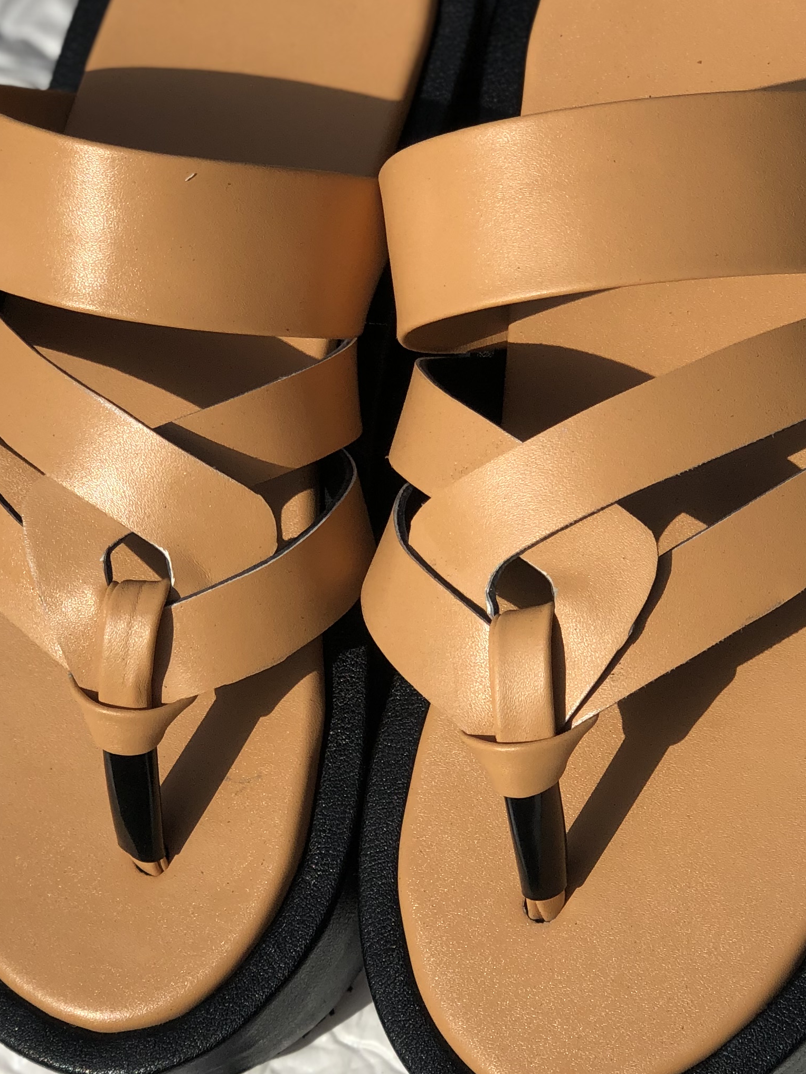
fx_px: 3198
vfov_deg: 19.1
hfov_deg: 14.4
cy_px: 619
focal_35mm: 103
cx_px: 421
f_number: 2.4
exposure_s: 1/2288
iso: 16
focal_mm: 6
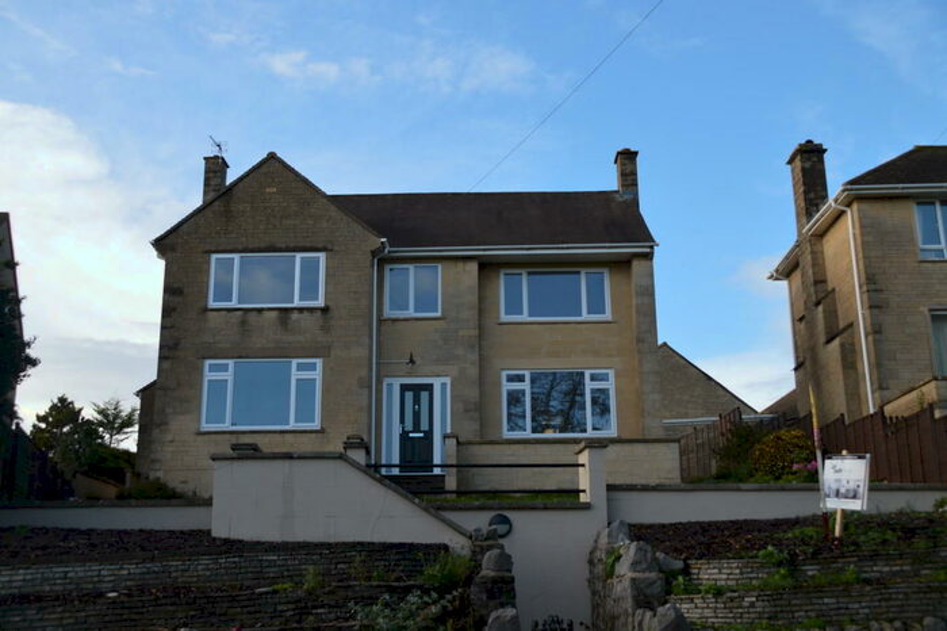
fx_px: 1025
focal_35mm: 39
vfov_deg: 34.2
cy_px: 316
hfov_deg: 49.6
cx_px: 474
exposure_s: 1/160
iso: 100
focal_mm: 26
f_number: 6.3
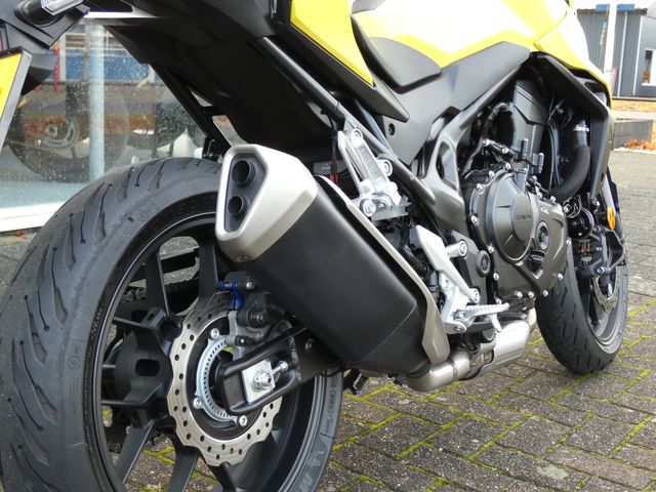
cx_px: 328
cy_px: 246
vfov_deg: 29.1
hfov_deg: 38.2
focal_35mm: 50
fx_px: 948
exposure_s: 1/80
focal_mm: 9
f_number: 3.9
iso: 400
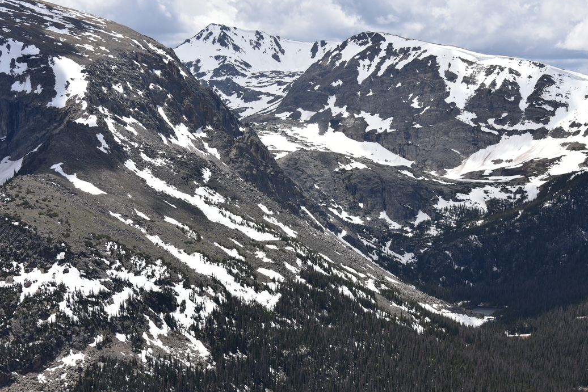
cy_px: 238
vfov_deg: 16.3
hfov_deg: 24.2
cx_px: 345
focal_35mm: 84
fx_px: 1372
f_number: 9
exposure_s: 1/320
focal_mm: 68
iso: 100
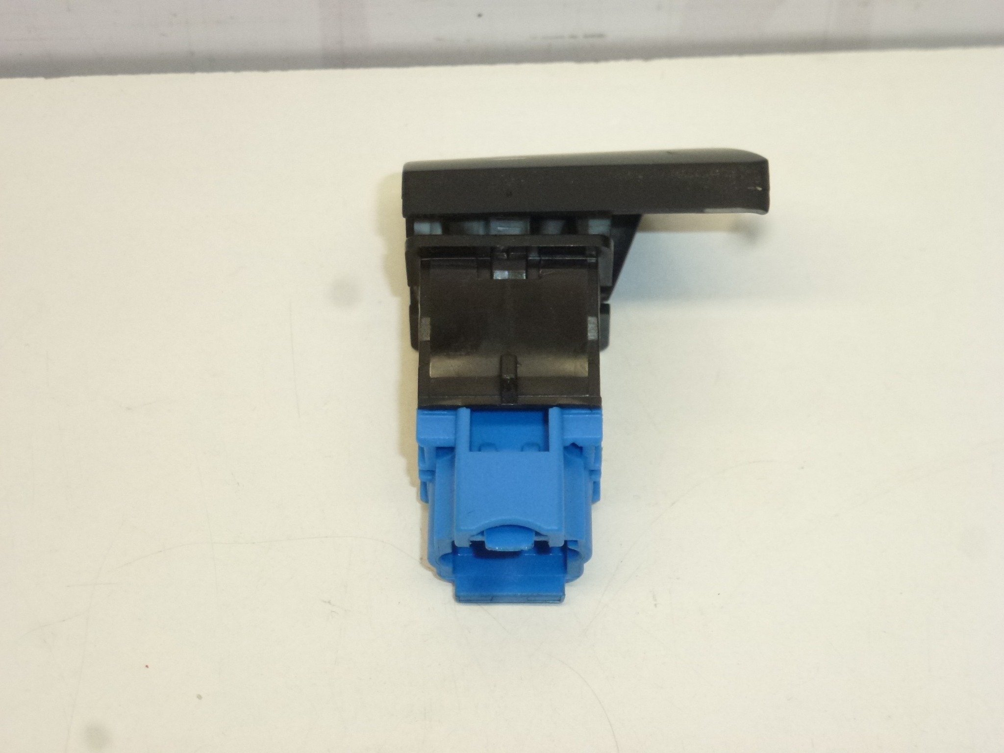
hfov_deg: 18.9
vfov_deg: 14.2
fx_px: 3016
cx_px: 502
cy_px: 376
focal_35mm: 104
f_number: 5
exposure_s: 1/200
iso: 400
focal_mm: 18.7
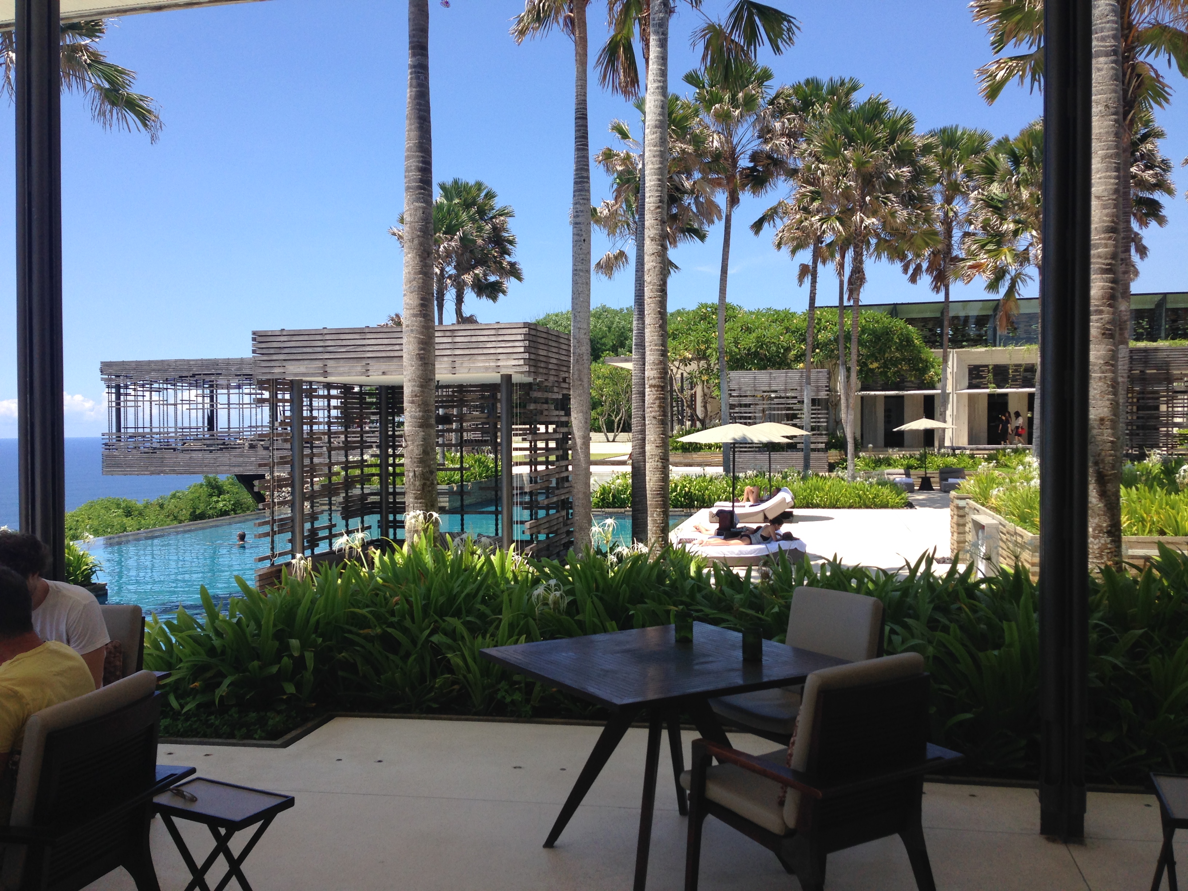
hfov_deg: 55.4
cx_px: 594
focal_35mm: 33
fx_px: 1133
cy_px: 446
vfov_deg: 42.9
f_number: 2.4
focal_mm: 4.12
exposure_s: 1/1178
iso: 50
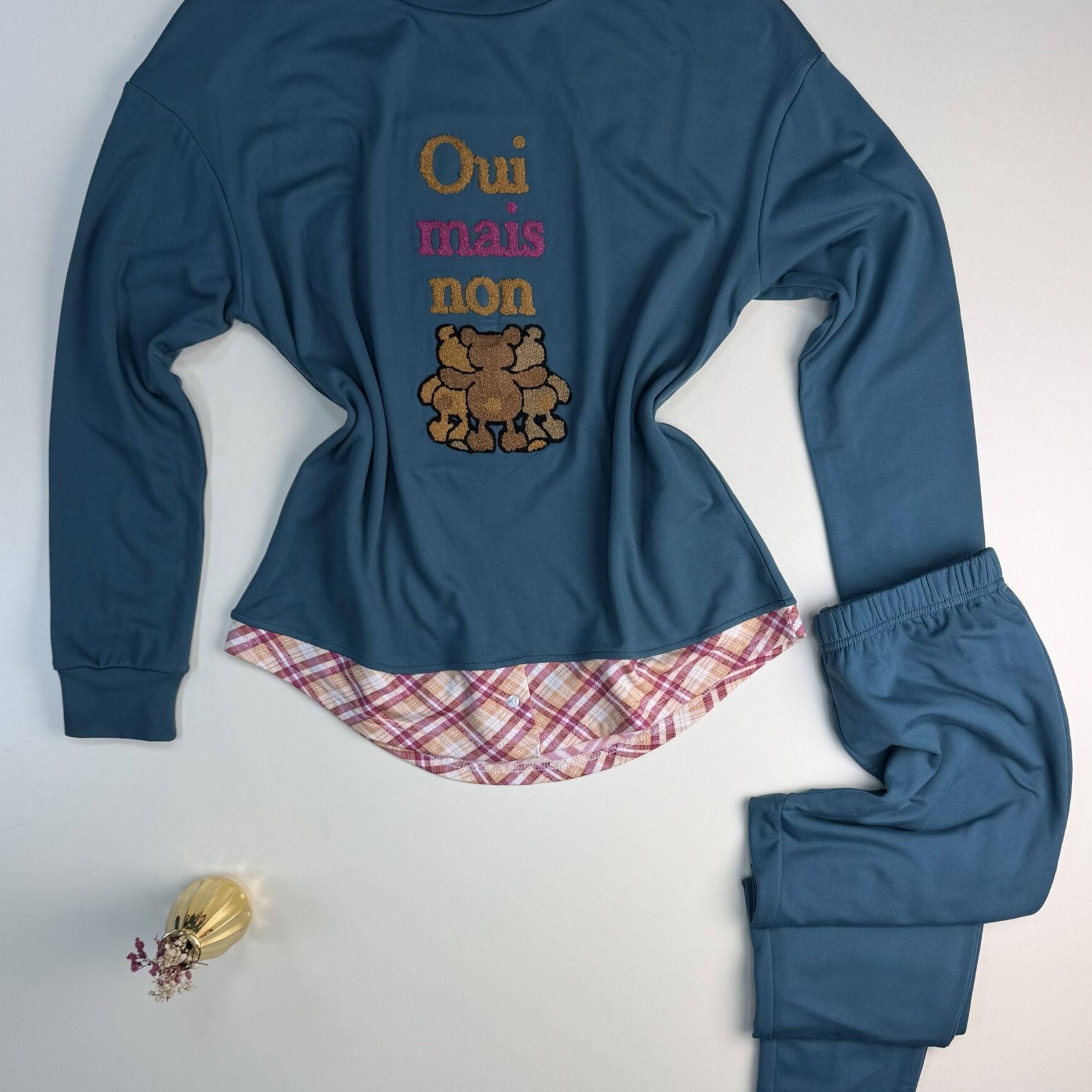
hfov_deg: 52.5
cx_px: 575
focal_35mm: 31
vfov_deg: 52.5
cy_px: 578
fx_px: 1106
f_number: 1.78
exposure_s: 1/637
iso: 80
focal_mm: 6.76
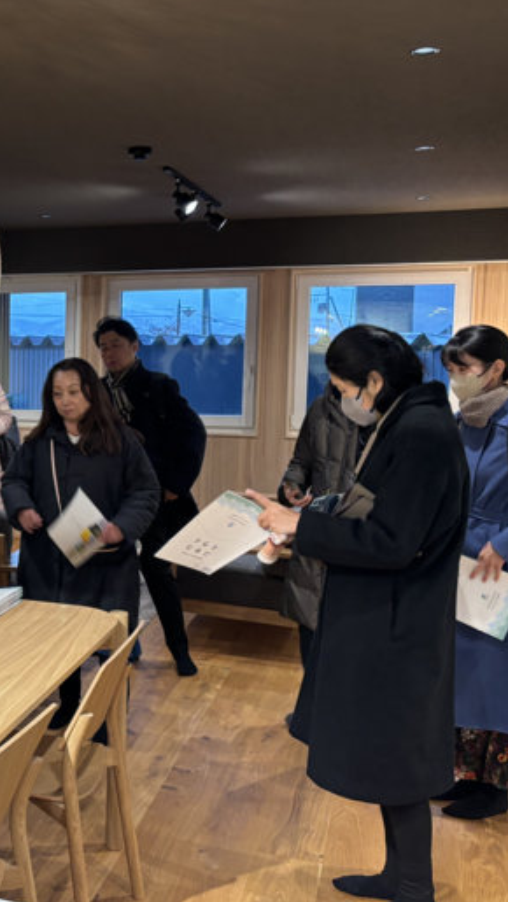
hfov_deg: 25.4
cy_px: 450
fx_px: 1053
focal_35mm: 44
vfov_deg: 46.4
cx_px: -33
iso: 160
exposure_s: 1/50
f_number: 1.6
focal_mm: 5.96
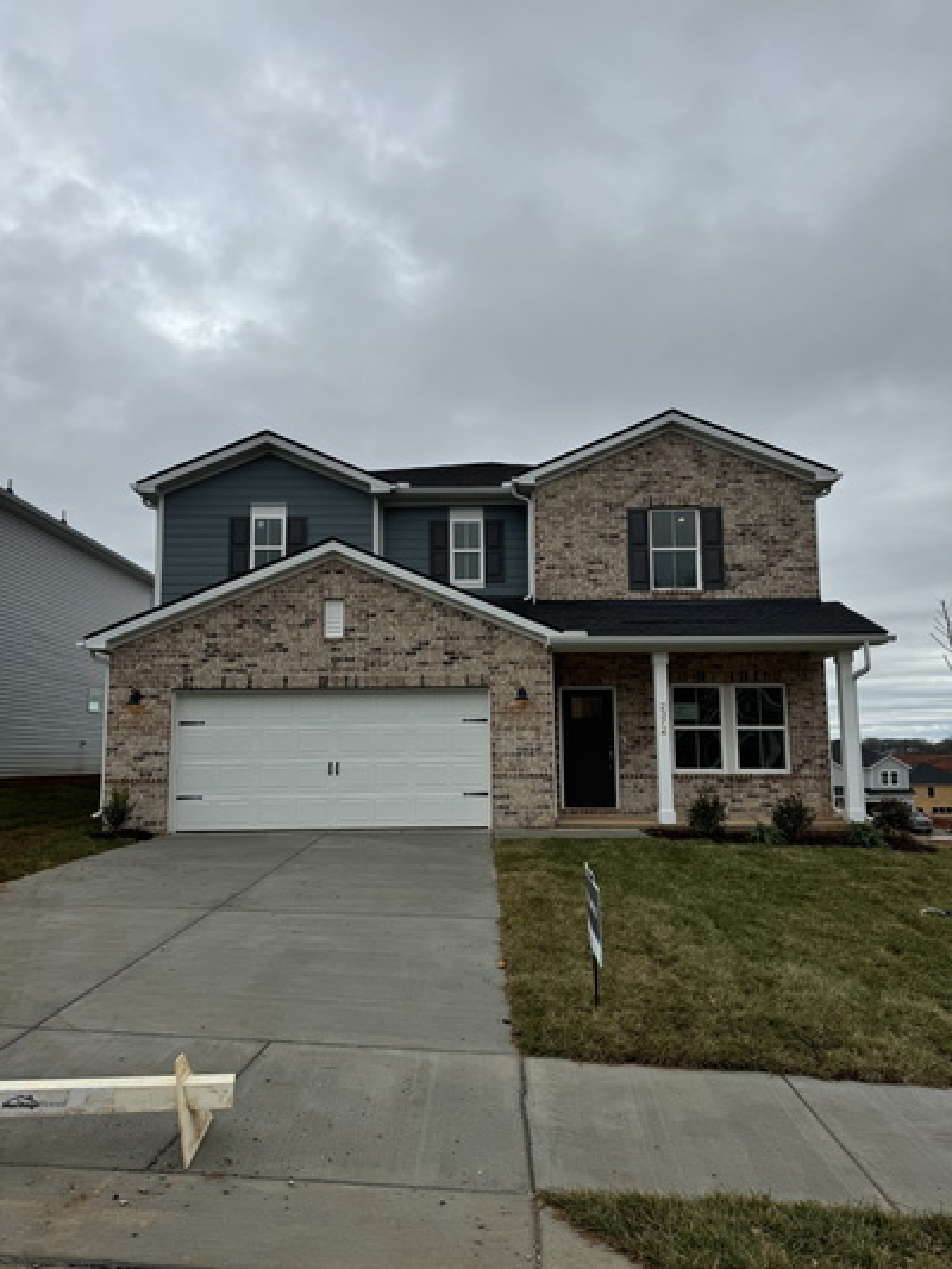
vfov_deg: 71.6
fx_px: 880
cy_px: 634
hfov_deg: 56.8
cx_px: 476
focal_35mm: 24
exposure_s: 1/3413
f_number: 1.78
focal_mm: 6.76
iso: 80
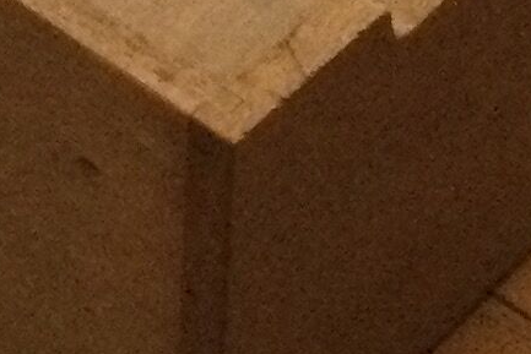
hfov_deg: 8.4
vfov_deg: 5.3
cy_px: -769
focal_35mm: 243
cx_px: -141
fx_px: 3585
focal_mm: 3.3
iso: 200
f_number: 2.4
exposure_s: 1/20
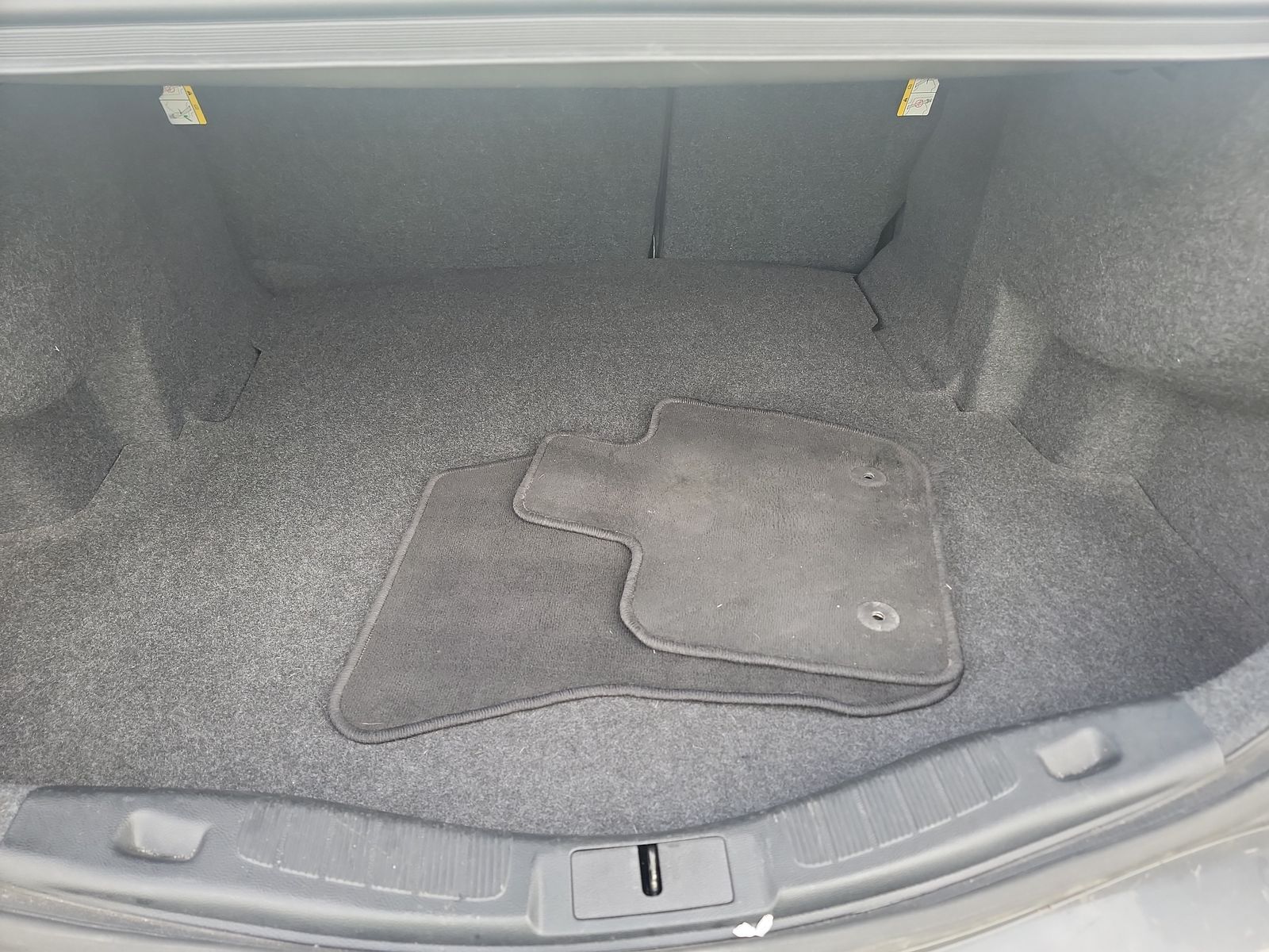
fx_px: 880
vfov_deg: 56.8
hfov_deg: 71.6
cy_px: 476
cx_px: 634
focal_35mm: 24
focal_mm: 6.7
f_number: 1.8
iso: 123
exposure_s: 1/59
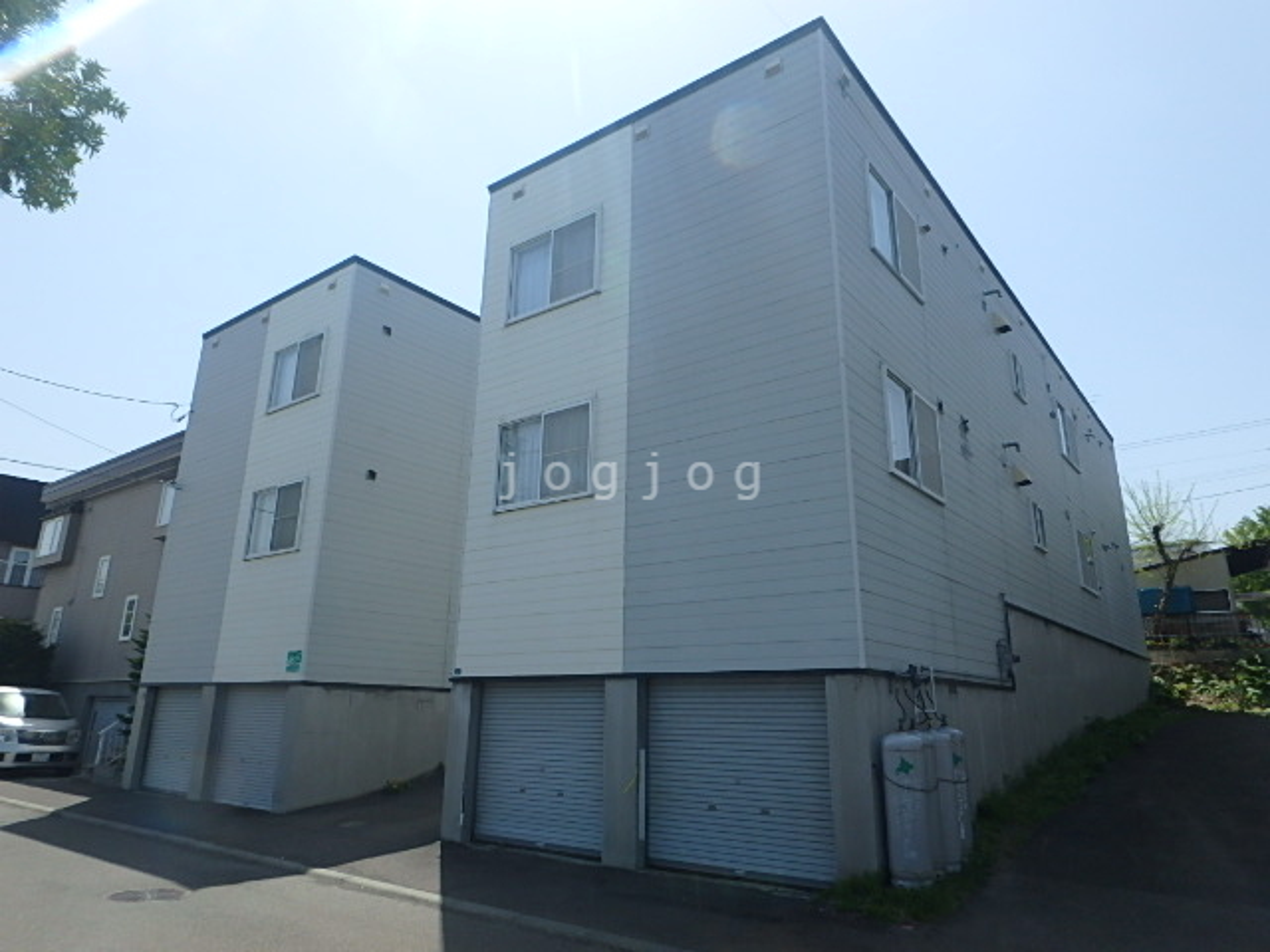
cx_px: 635
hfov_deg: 73.9
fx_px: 844
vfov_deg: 58.9
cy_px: 476
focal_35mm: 23
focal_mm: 4
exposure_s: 1/500
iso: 125
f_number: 6.3
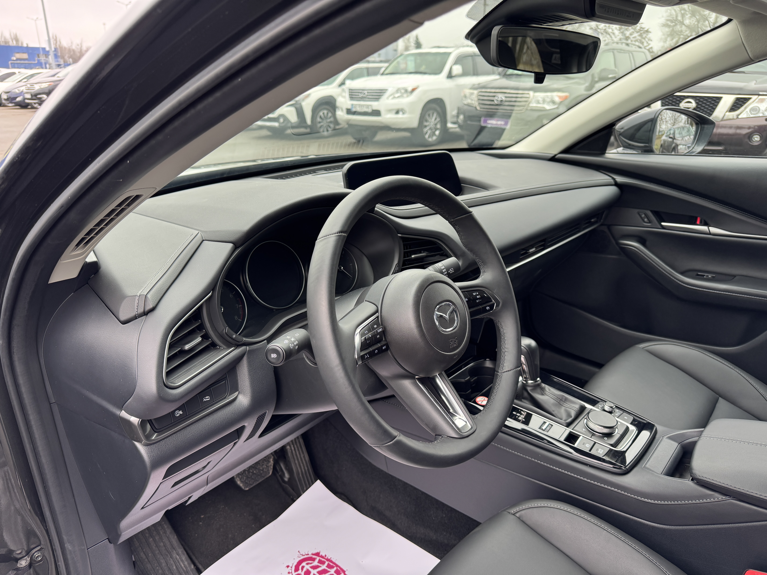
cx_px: 384
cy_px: 288
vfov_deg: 56.8
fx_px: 532
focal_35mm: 24
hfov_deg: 71.6
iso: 125
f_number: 1.78
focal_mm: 6.76
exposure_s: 1/121
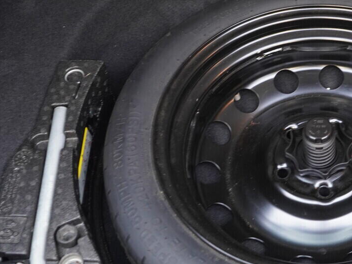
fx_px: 722
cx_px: 288
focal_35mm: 71
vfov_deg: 20.6
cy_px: 79
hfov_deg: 26.8
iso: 800
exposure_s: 1/40
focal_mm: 24
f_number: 2.8
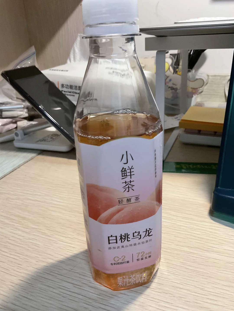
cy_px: 156
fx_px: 261
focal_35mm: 29
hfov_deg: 48.2
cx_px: 117
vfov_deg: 61.7
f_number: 1.8
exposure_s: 1/50
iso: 250
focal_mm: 3
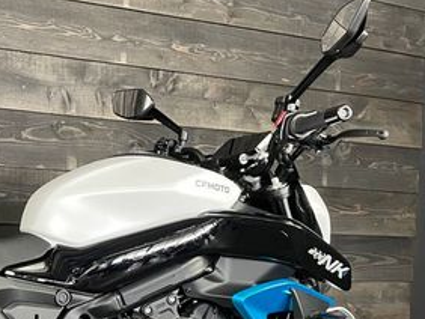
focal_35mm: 59
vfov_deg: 23.7
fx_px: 725
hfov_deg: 30.7
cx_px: 17
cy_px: 327
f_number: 1.6
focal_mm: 4.2
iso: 500
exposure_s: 1/50
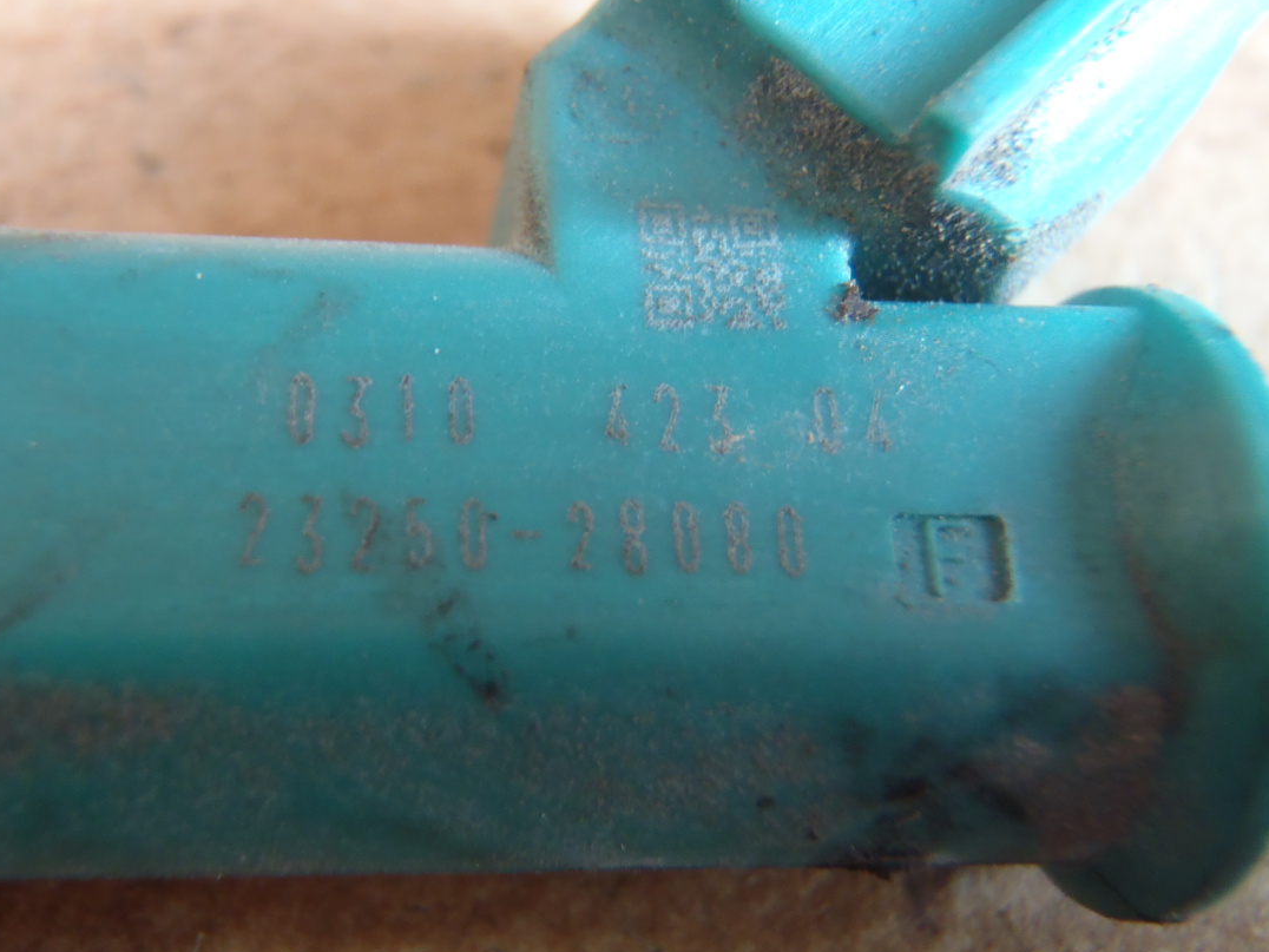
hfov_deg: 42.8
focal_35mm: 44
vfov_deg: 32.8
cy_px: 428
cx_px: 517
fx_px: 1613
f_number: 4.7
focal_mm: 6.64
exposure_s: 1/5
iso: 200
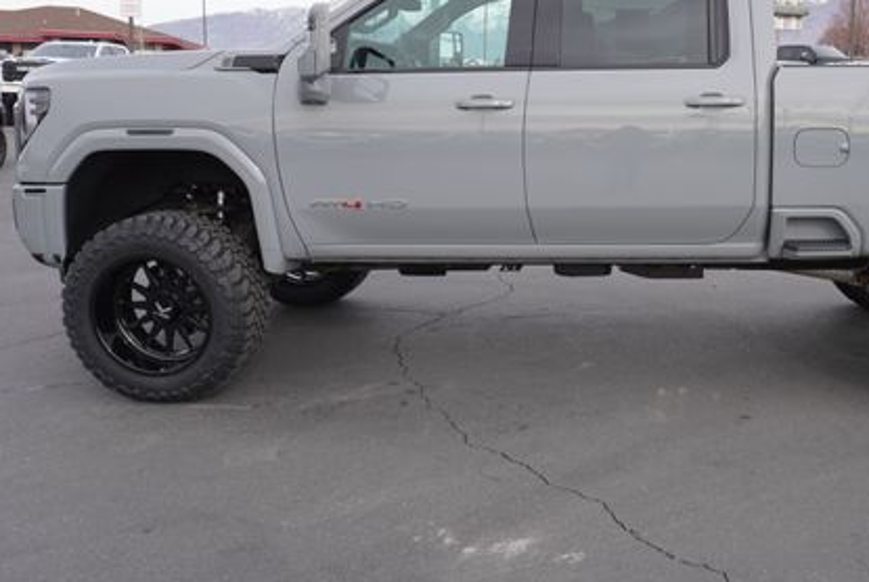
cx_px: 616
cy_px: 197
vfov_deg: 35.7
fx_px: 894
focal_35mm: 37
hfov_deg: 50.4
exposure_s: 1/160
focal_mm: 16
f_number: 6.3
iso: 100
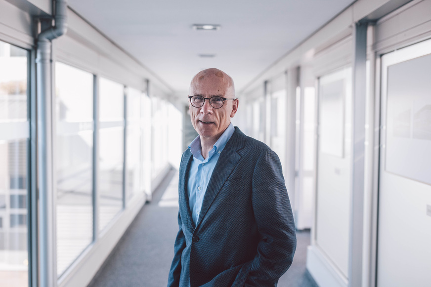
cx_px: 216
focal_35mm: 50
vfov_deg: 27.0
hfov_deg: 39.6
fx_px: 598
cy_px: 144
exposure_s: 1/1000
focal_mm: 50
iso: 800
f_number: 2.5
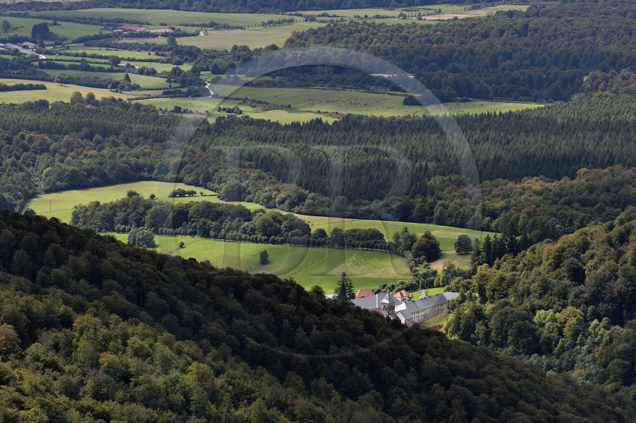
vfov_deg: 6.9
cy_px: 212
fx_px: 3530
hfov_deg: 10.3
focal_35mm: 200
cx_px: 318
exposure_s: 1/200
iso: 200
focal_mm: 200
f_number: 10
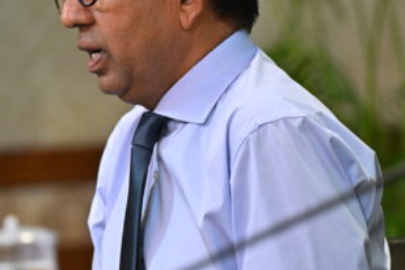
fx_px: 4477
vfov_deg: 3.5
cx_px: 96
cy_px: 139
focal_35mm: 398
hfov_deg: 5.2
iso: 2000
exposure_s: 1/200
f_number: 2.8
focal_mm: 160
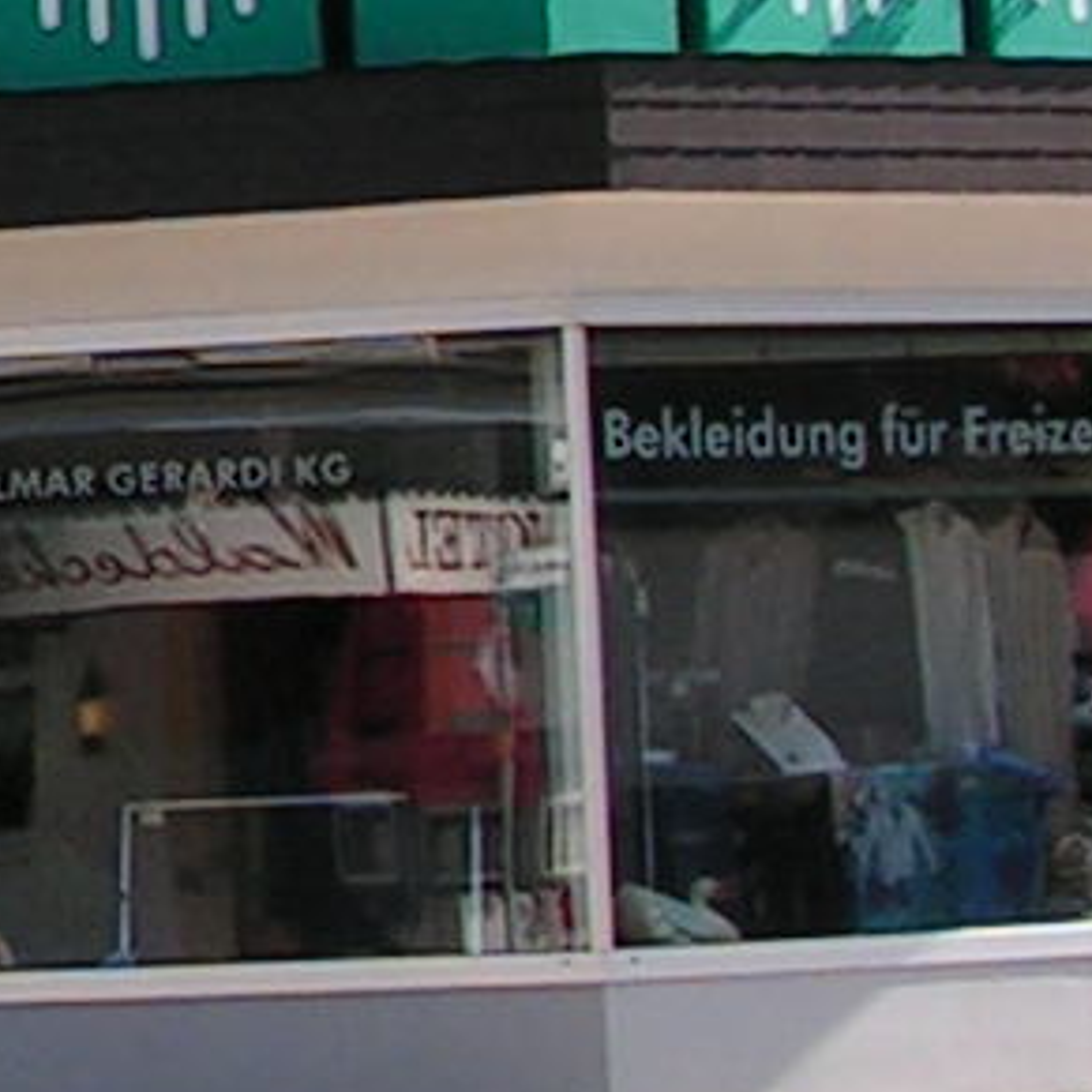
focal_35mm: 224
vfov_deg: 7.8
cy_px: 56
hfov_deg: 7.4
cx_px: -1351
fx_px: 7995
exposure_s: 1/250
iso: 64
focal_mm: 6
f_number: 4.8
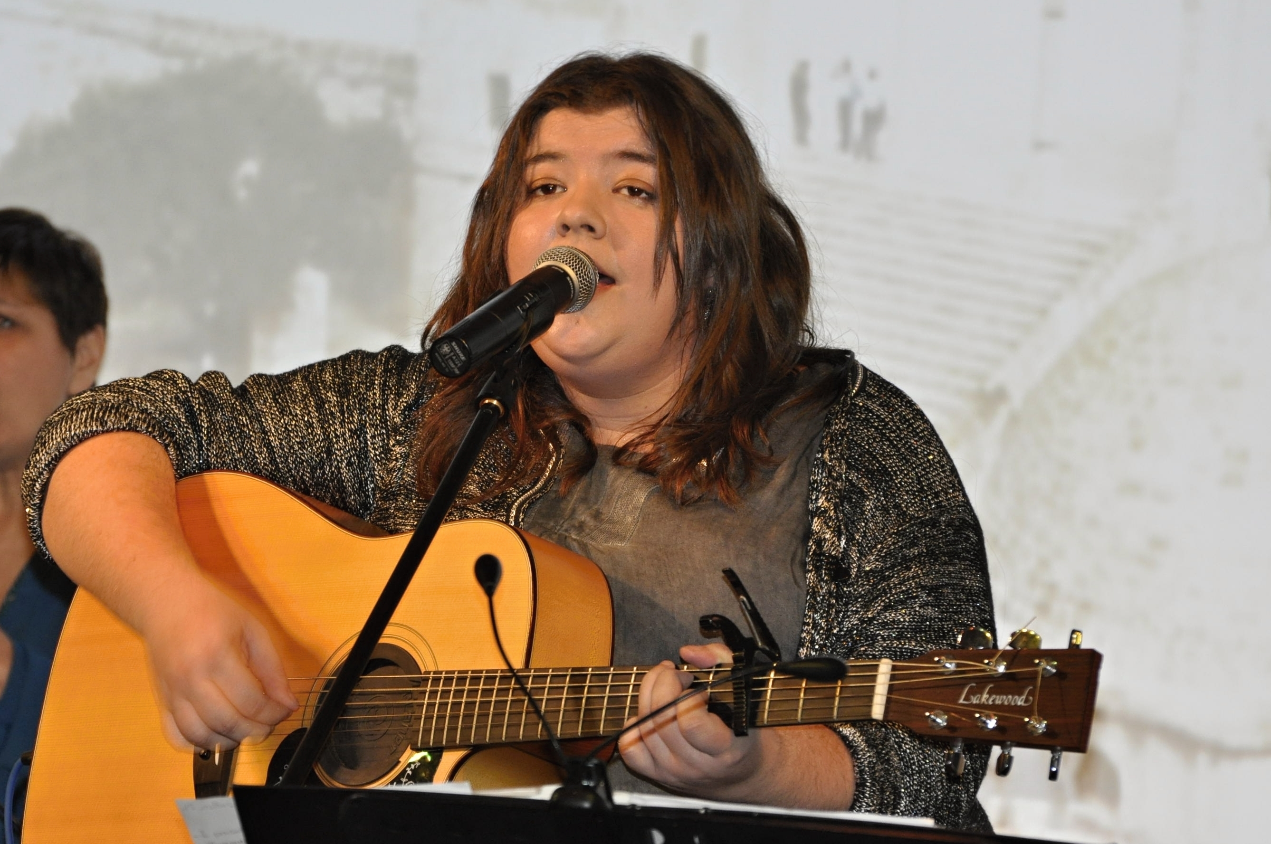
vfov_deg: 4.1
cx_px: 517
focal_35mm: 334
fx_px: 11764
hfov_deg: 6.2
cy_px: 423
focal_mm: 185
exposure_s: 1/60
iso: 800
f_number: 5
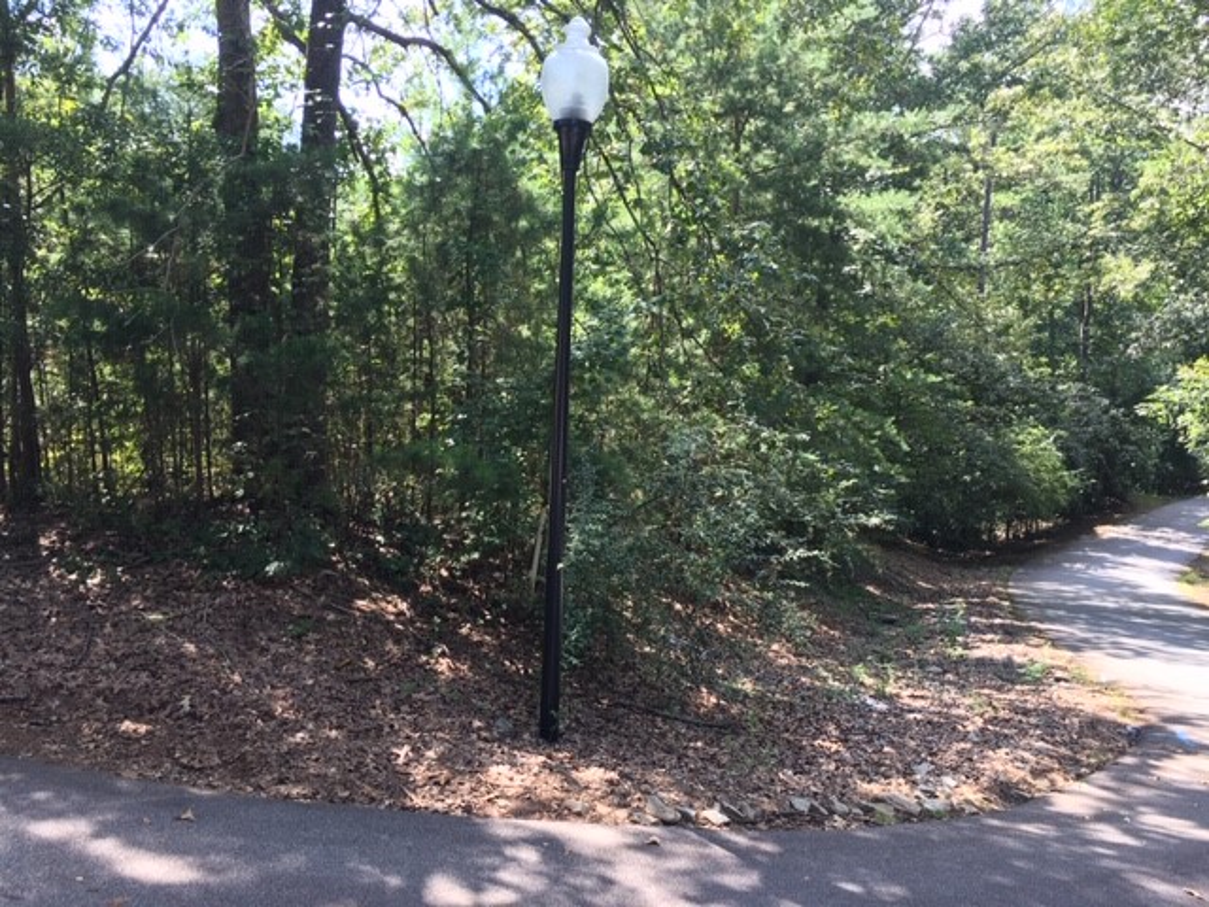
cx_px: 604
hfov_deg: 61.7
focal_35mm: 29
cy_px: 454
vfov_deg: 48.2
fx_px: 1013
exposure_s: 1/120
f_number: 2.2
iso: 25
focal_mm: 4.15
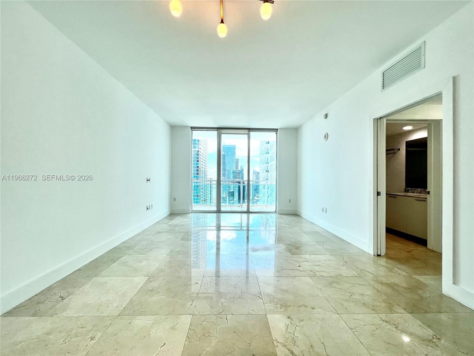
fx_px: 178
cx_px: 237
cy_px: 178
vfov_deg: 89.9
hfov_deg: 106.2
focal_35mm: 13
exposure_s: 1/340
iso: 32
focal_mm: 1.57
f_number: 1.8
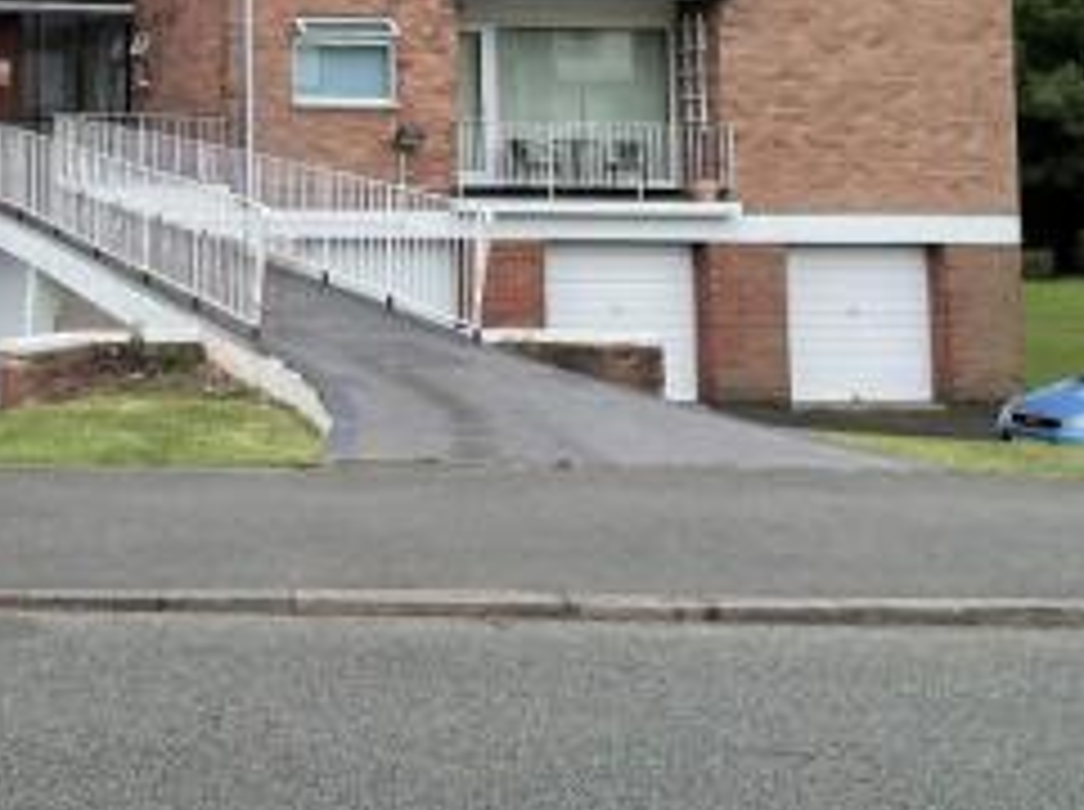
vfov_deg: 22.4
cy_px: 25
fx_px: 1970
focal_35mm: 63
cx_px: -110
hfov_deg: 28.0
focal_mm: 4.2
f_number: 1.6
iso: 32
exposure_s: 1/1887
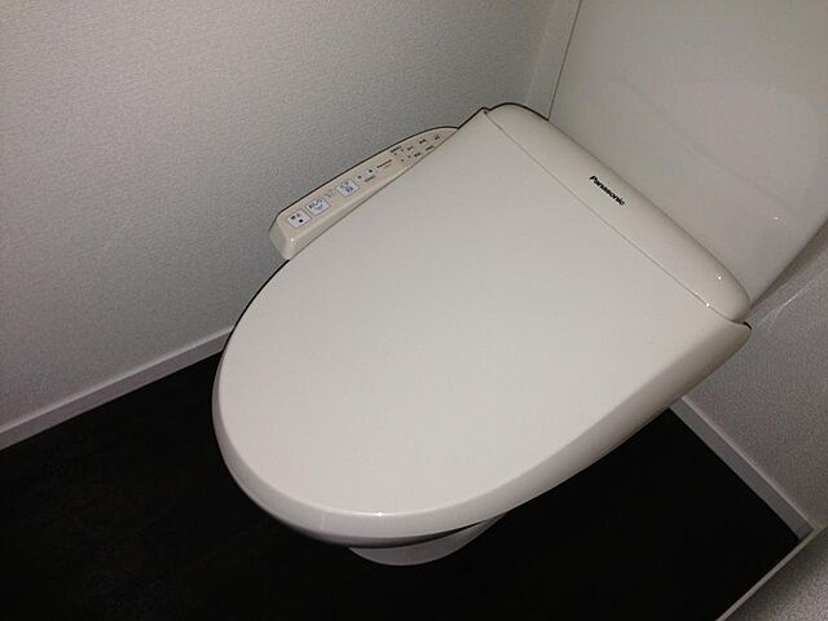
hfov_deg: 55.4
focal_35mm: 33
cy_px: 310
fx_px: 789
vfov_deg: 42.9
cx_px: 414
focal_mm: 4.13
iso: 80
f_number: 2.4
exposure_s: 1/16
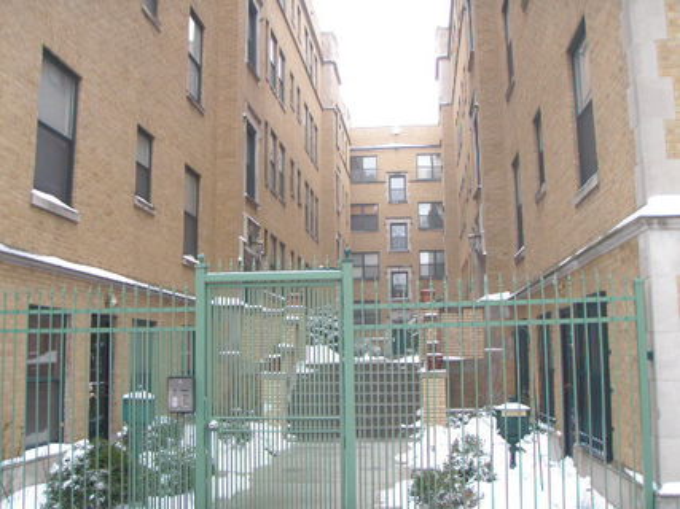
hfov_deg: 49.0
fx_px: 746
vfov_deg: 37.7
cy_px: 254
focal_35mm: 38
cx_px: 340
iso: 80
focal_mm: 6.7
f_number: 3.5
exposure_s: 1/60
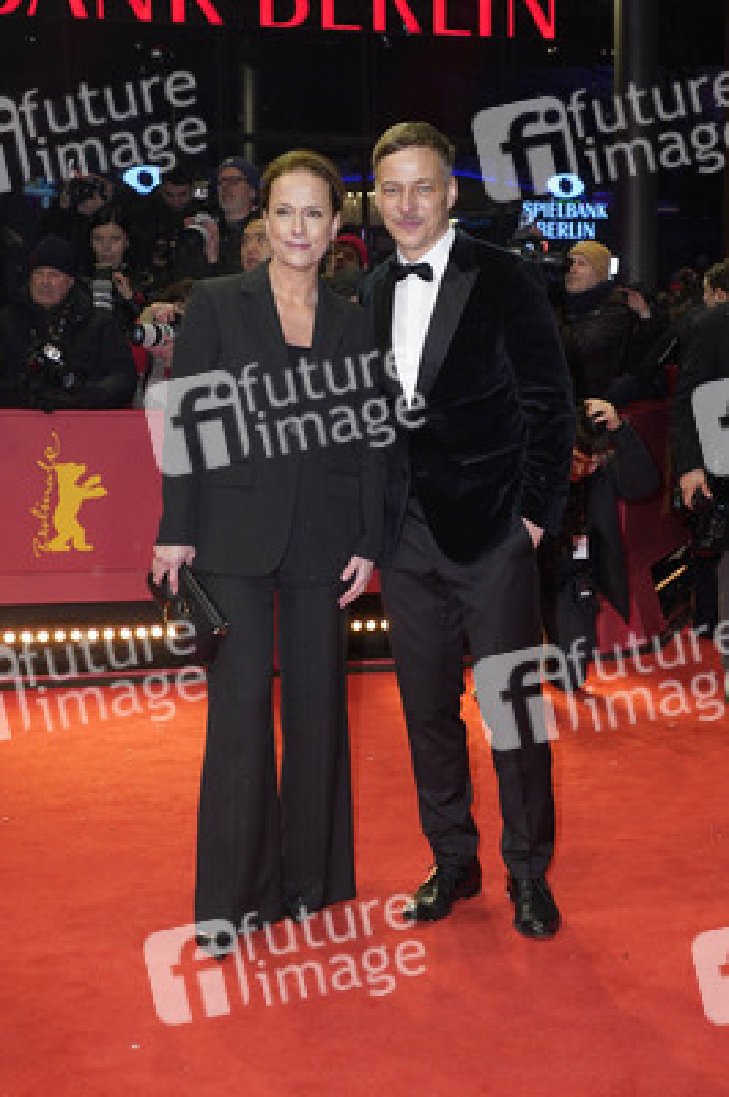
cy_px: 548
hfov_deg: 29.8
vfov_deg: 43.6
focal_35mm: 45
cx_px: 364
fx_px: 1369
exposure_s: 1/160
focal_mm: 45
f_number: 5.6
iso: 800
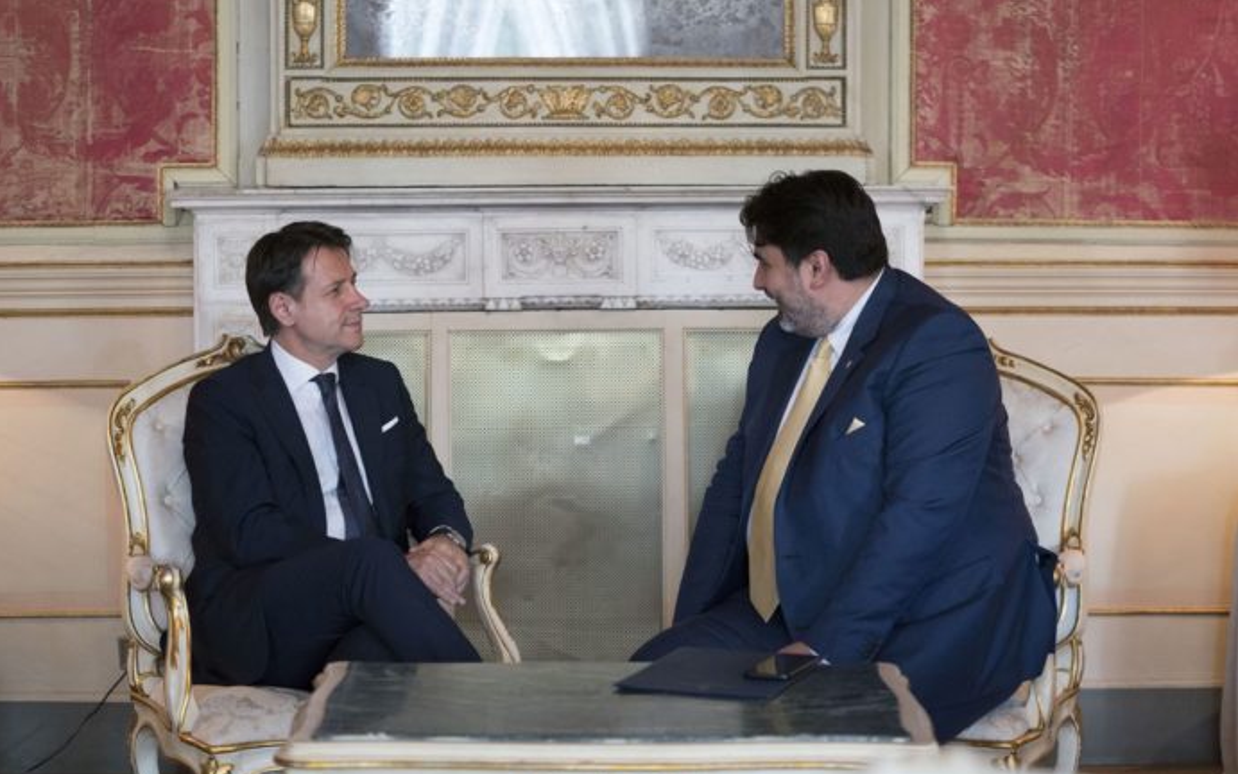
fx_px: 2564
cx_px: 616
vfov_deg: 17.2
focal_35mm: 76
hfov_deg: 27.1
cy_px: 412
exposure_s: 1/320
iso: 4000
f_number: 2.8
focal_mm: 74
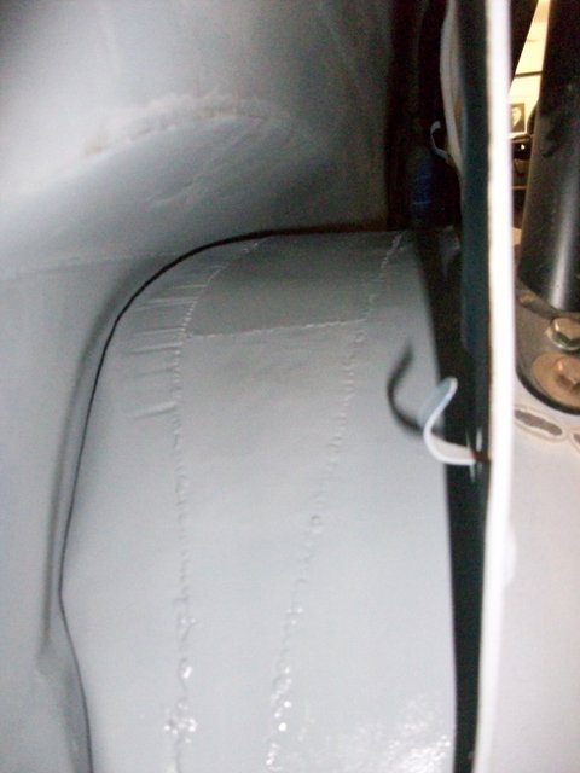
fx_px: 760
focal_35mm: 34
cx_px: 290
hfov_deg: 41.8
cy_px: 386
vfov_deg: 54.0
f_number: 2.8
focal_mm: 5.7
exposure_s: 1/128
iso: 800
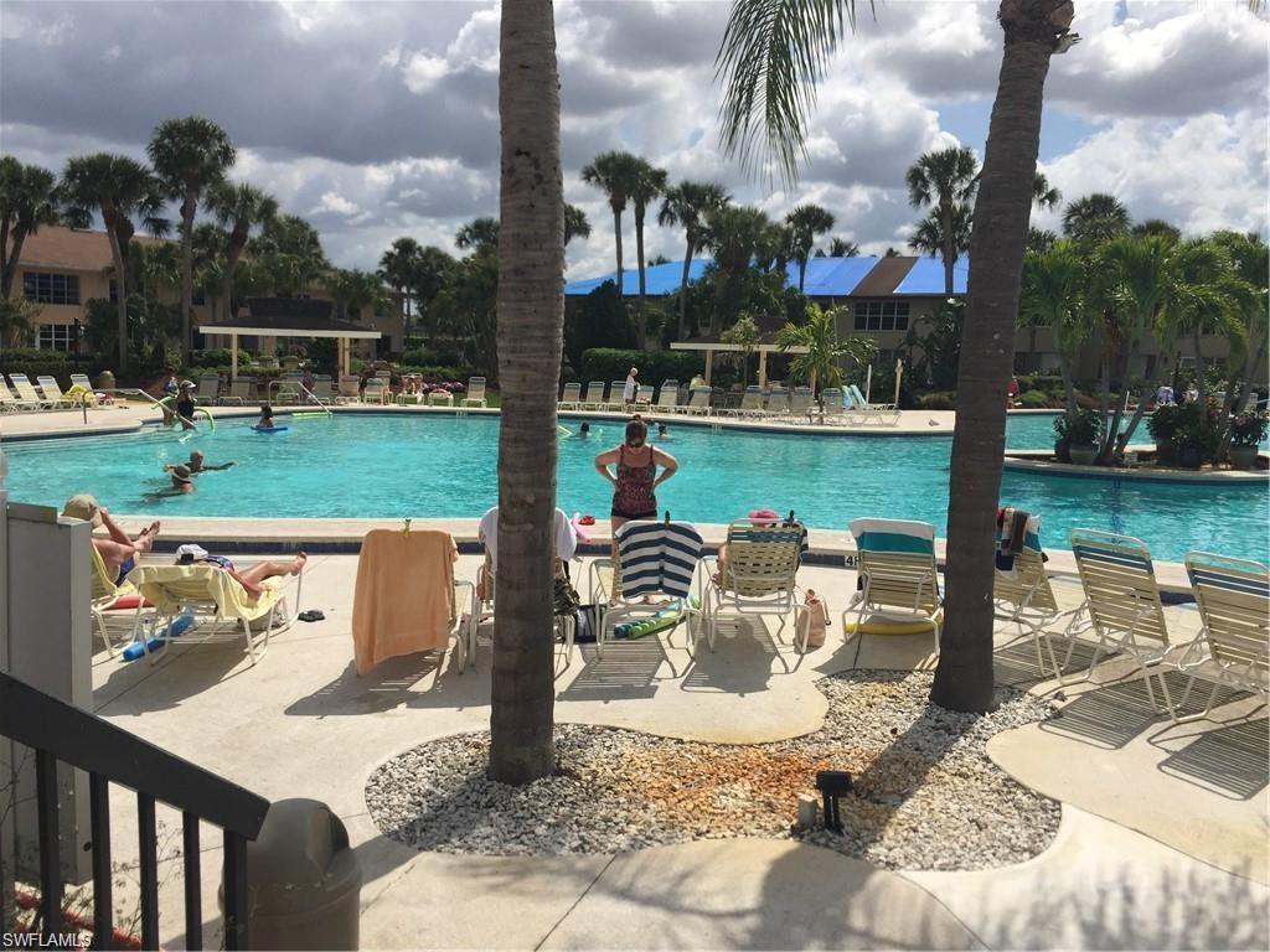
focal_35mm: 29
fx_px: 1064
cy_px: 476
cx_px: 635
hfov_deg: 61.7
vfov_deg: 48.2
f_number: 2.2
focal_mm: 4.15
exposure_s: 1/4950
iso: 32
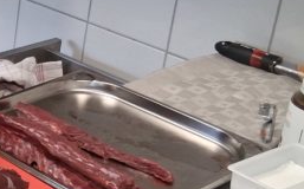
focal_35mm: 110
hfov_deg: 17.0
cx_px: -168
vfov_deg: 11.9
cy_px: 105
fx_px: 910
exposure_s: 1/100
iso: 160
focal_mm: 3.98
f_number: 1.8
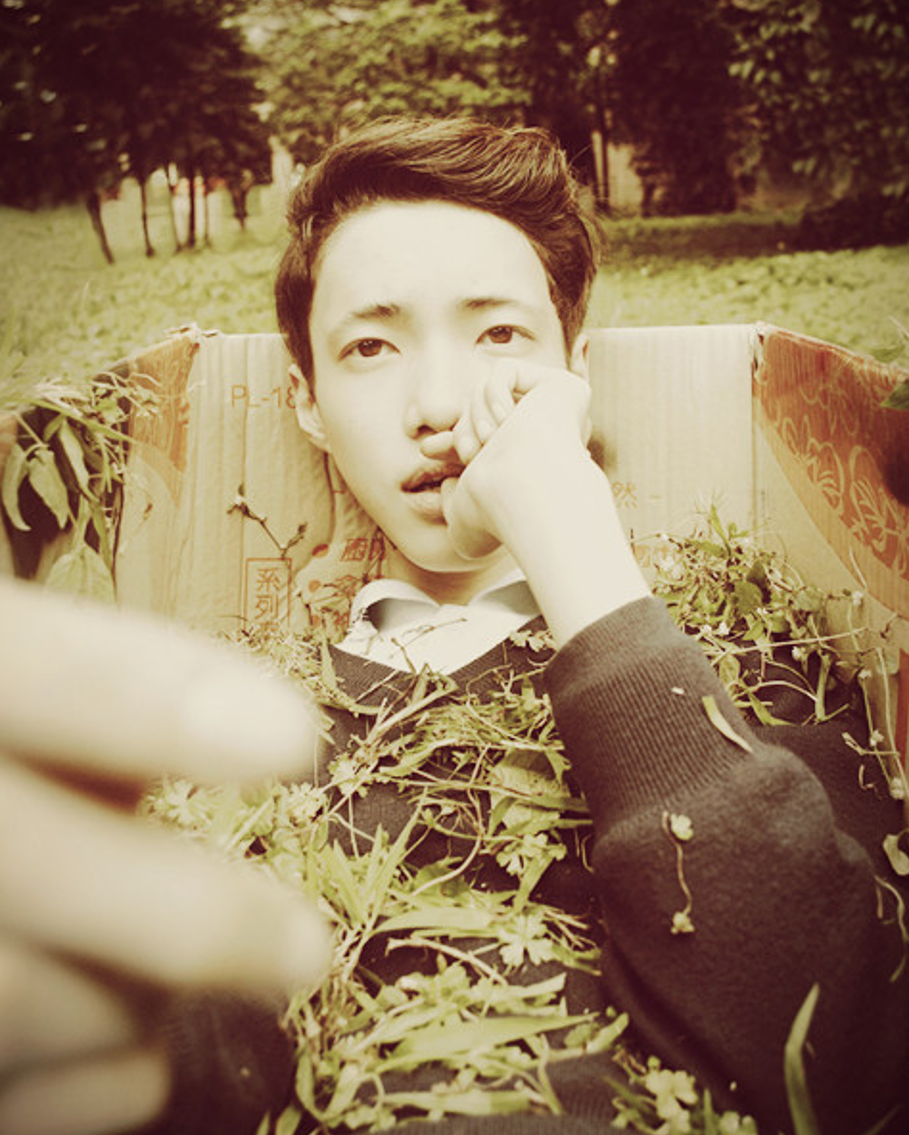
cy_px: 525
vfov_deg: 47.9
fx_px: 1277
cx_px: 457
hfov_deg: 39.2
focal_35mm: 38
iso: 200
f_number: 5
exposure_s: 1/640
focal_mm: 20
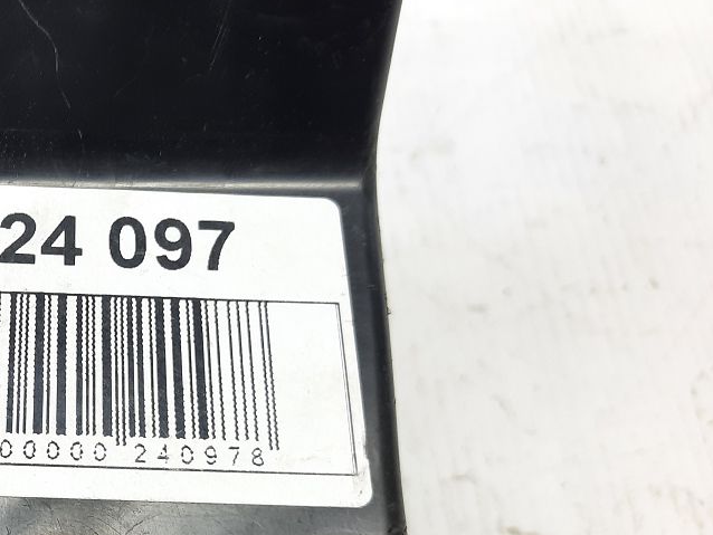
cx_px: 45
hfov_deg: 37.3
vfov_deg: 30.8
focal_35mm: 47
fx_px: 968
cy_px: 314
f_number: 2
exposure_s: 1/50
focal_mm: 4.6
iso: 100
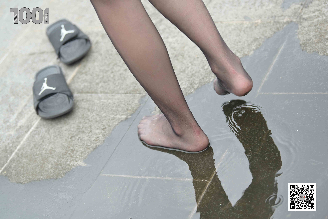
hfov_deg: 20.0
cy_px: 110
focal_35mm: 102
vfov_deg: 13.4
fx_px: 929
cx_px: 164
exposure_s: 1/320
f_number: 4
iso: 200
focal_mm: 102
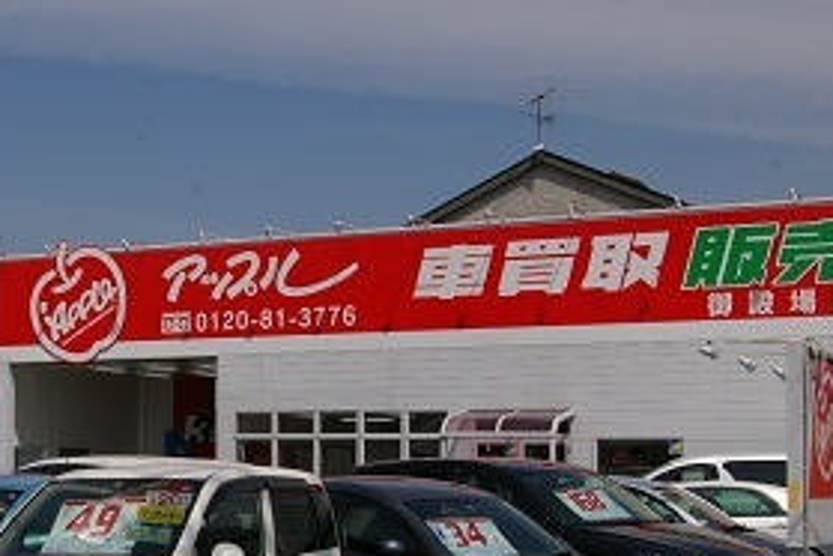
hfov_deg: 28.3
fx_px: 1620
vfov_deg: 19.4
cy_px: 399
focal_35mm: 70
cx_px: 191
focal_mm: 26
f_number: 9.5
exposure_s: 1/750
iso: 200
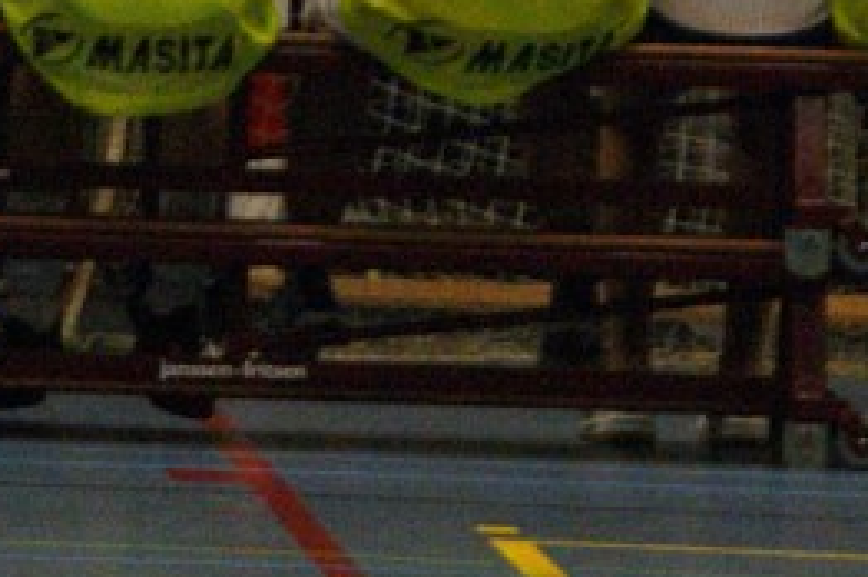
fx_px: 13076
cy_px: -202
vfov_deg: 2.5
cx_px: -116
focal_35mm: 543
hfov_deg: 3.8
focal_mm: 120
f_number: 5.6
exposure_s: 1/100
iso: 800
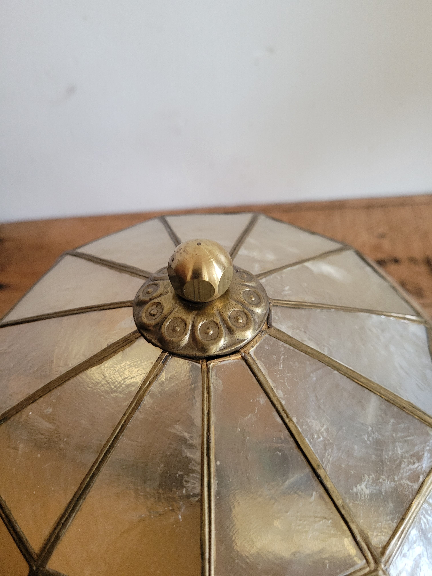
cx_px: 216
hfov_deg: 53.1
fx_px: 433
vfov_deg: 67.3
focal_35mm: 26
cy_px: 288
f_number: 1.8
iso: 500
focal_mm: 5.4
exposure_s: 1/50
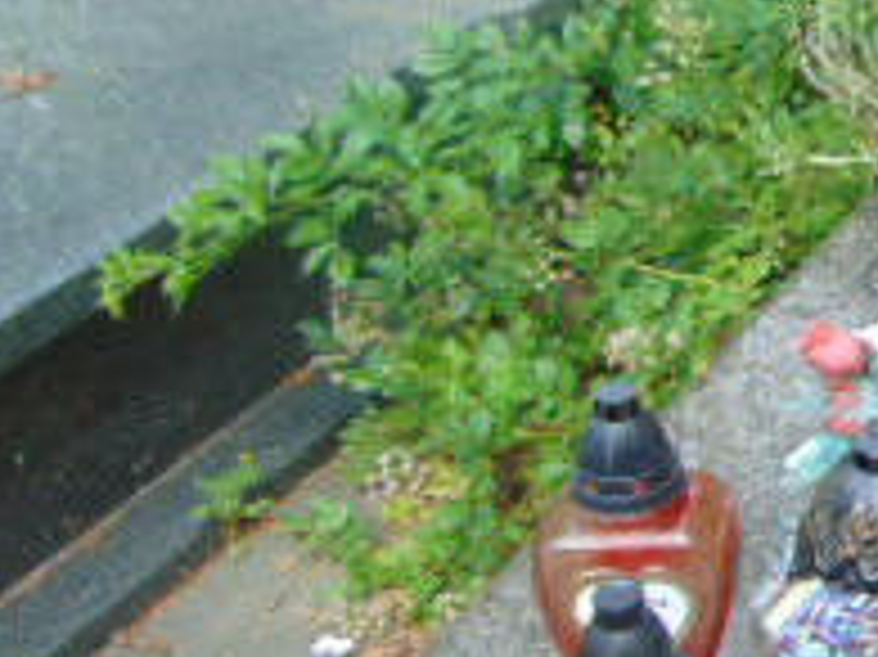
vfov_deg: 18.0
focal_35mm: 82
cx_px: 1319
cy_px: 284
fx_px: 2079
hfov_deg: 20.4
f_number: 3
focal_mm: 4.5
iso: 80
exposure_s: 1/250
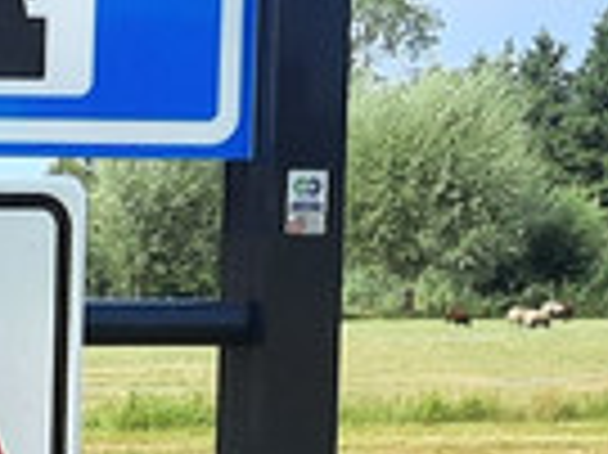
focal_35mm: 198
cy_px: 391
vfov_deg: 7.5
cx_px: -1173
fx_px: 3475
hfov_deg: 8.5
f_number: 2
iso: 32
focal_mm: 4.6
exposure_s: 1/769
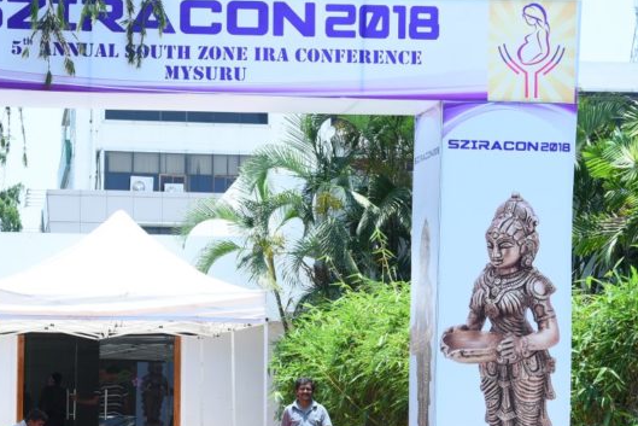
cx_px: 195
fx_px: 1649
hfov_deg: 21.8
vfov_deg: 14.7
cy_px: 292
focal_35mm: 93
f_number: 9
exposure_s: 1/125
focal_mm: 48
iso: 160
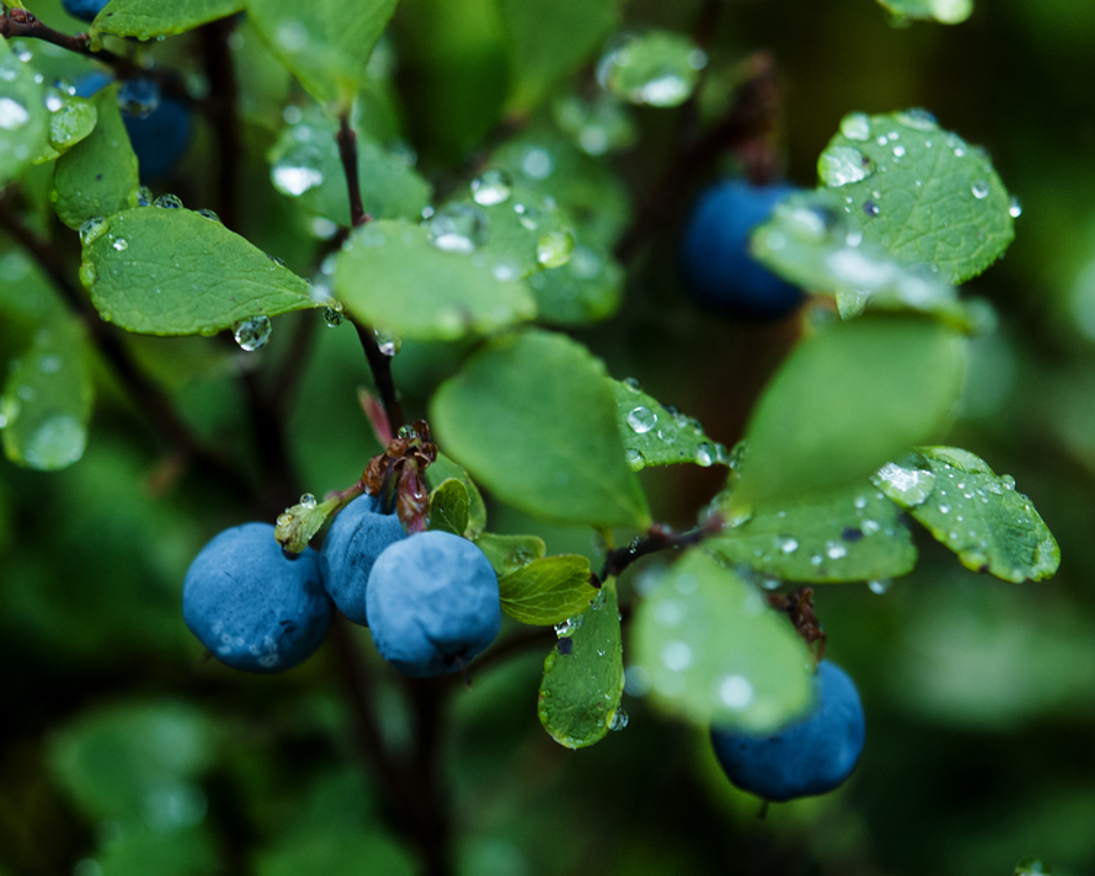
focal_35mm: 121
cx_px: 397
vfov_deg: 12.7
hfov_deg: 15.9
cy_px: 442
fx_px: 3920
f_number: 3.5
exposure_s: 1/250
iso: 320
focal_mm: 60
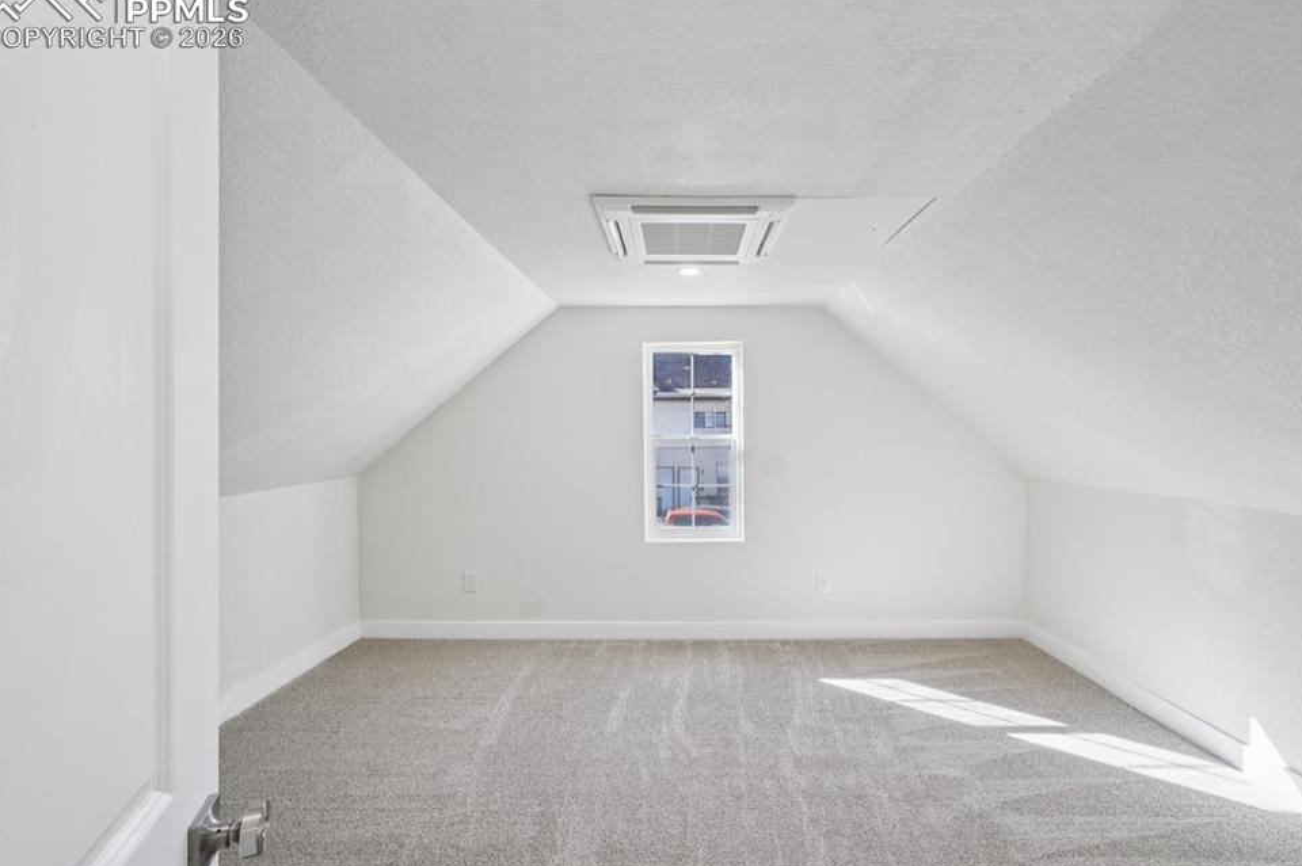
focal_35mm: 16
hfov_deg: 96.7
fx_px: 578
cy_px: 435
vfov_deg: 73.7
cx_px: 671
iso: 800
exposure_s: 1/20
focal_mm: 10
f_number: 8
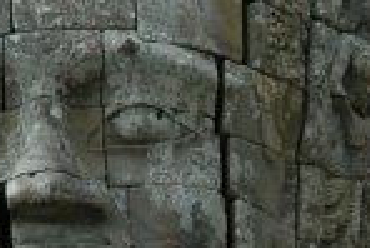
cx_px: 428
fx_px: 5247
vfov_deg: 2.7
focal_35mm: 510
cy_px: 341
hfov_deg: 4.0
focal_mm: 70
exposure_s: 1/200
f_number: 7.1
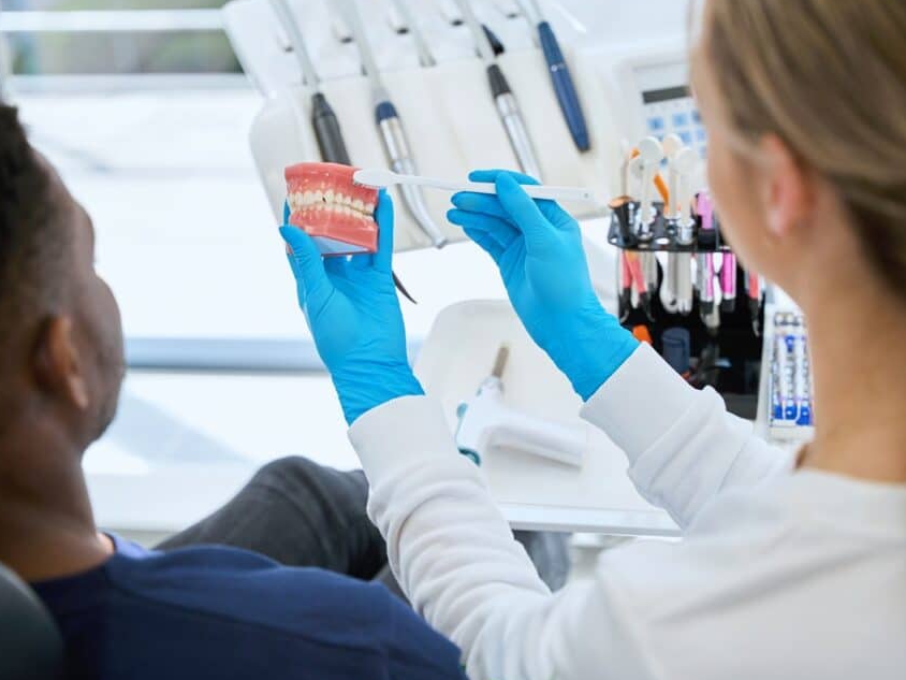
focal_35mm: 70
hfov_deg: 27.6
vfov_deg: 20.9
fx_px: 1844
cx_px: 440
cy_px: 319
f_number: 2.8
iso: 320
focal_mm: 60.4
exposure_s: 1/250
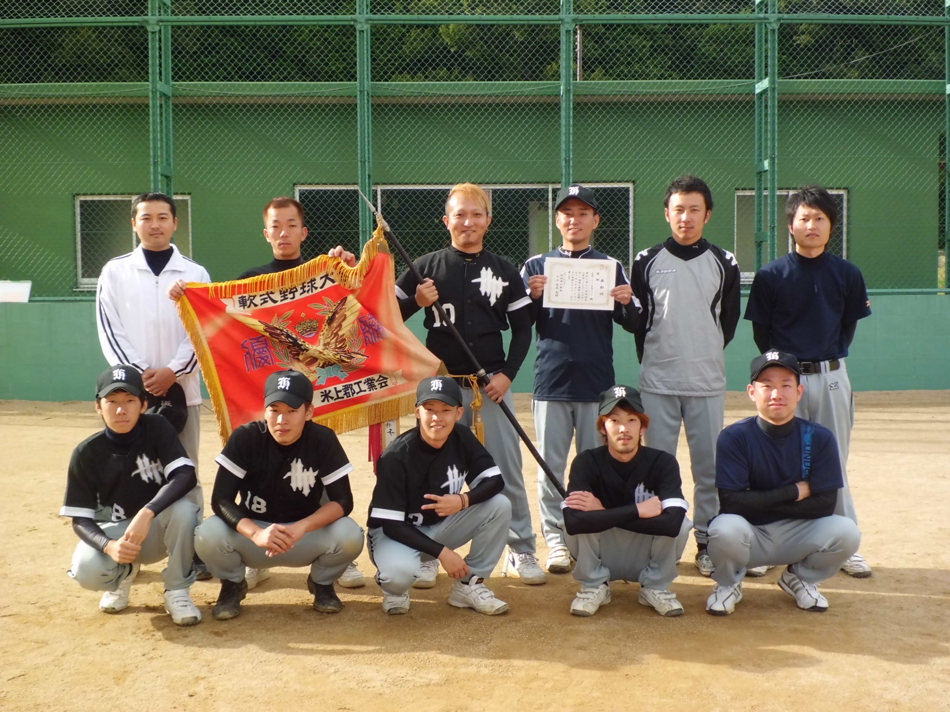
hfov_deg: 40.4
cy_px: 356
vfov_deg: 30.9
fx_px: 1290
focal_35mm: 47
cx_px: 475
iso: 100
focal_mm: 8.3
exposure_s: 1/400
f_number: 3.4
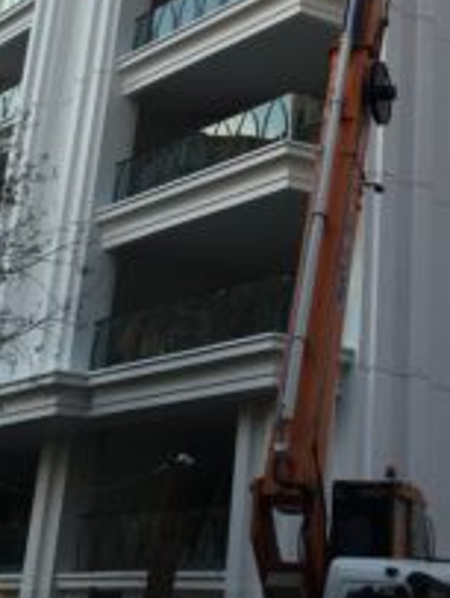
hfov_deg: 19.0
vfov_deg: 23.4
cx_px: 354
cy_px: -97
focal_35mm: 77
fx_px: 1330
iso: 25
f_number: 2.2
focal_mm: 4.15
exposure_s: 1/1026
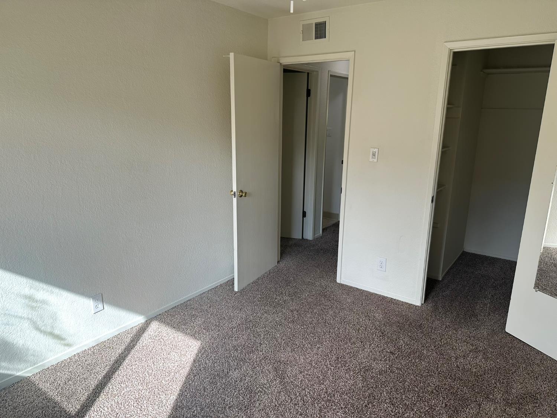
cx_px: 278
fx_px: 386
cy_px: 209
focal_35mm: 24
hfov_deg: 71.6
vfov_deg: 56.8
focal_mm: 6.86
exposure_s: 1/310
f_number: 1.78
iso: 80
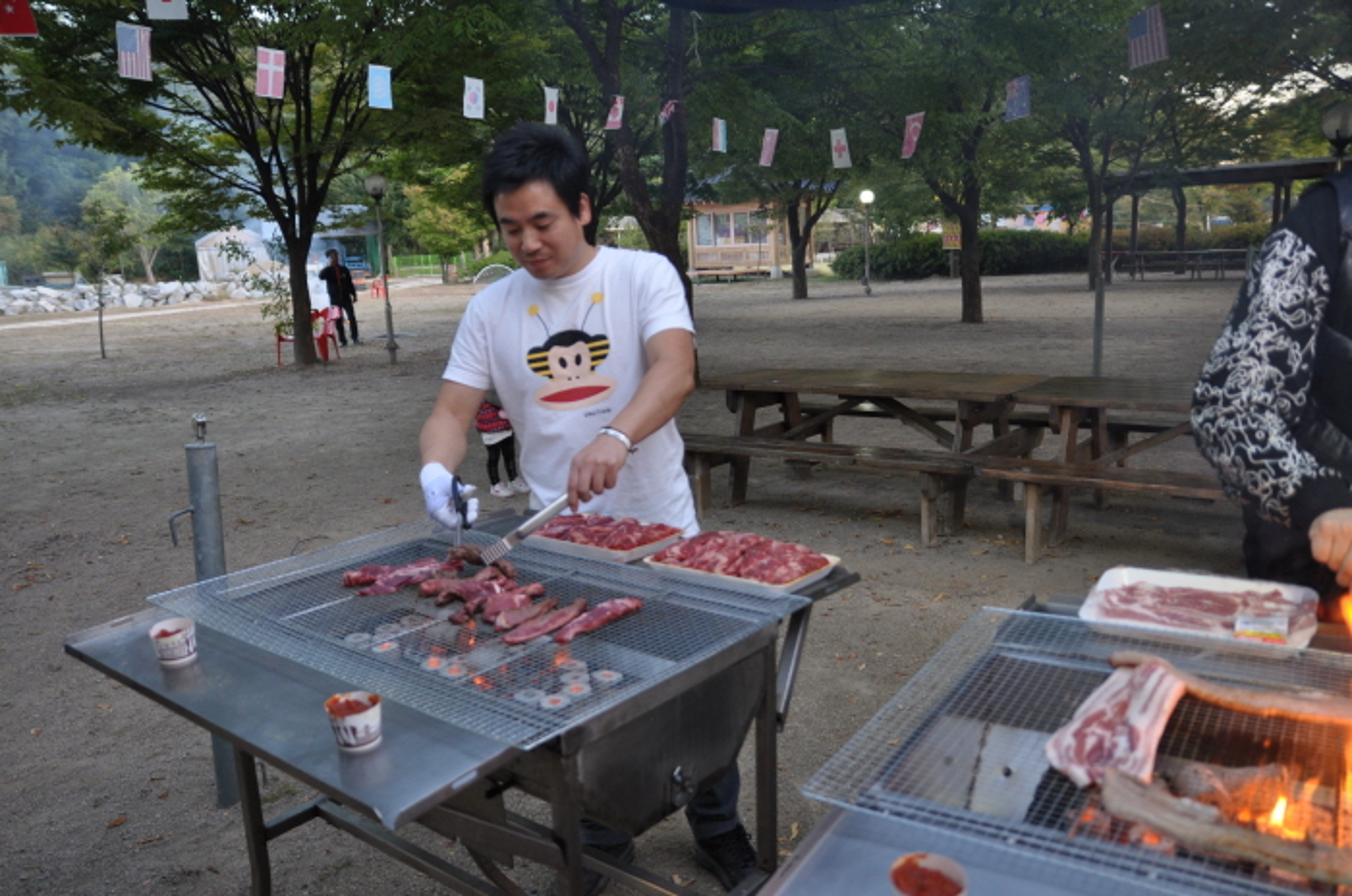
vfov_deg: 45.5
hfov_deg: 64.6
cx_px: 676
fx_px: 1068
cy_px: 448
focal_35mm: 28
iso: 360
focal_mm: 19
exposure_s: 1/125
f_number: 3
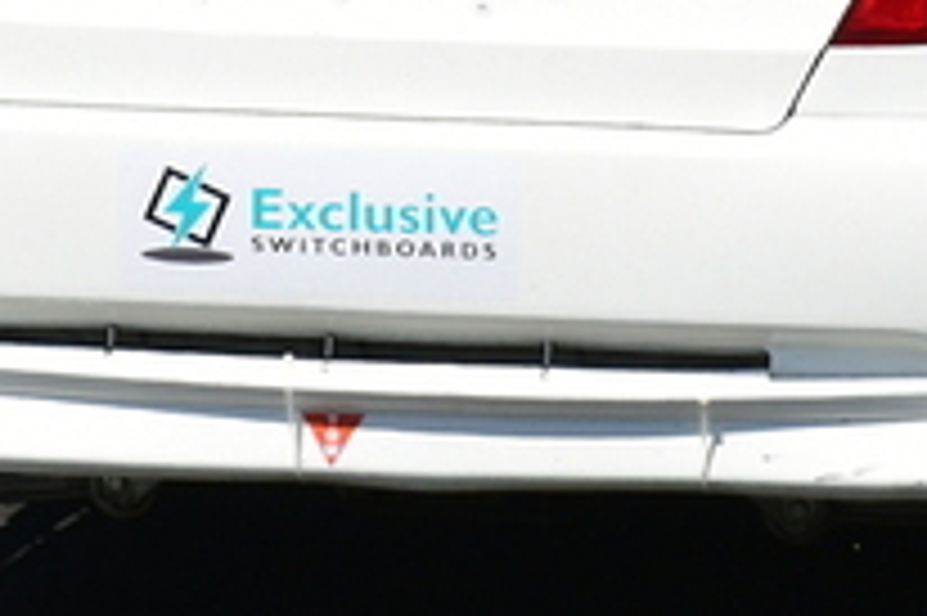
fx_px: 74922
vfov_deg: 0.5
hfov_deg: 0.7
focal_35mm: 2912
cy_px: -321
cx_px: 243
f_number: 13
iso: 500
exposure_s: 1/640
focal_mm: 500
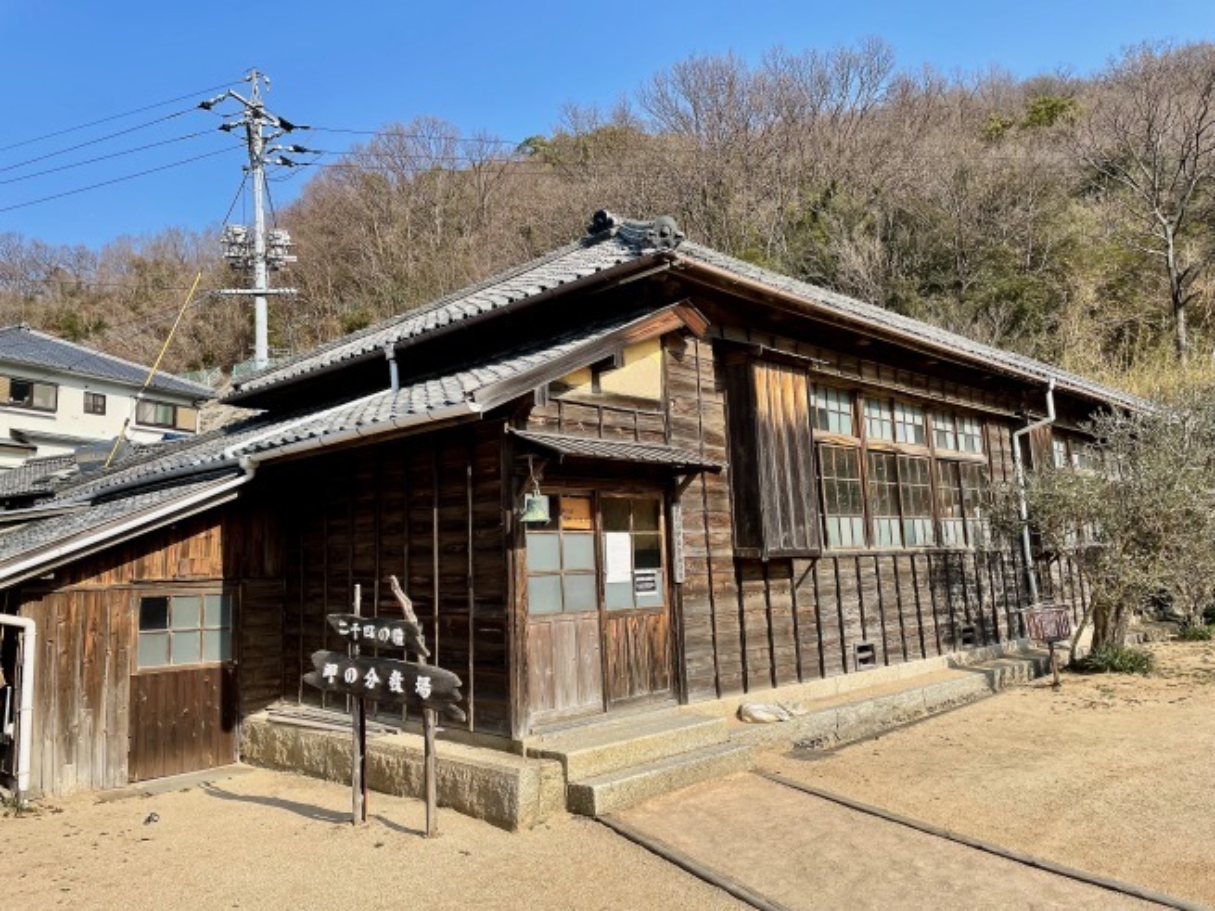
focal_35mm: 26
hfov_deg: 67.3
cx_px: 608
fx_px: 912
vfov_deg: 53.0
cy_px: 456
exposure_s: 1/2353
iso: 32
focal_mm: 4.2
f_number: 1.6
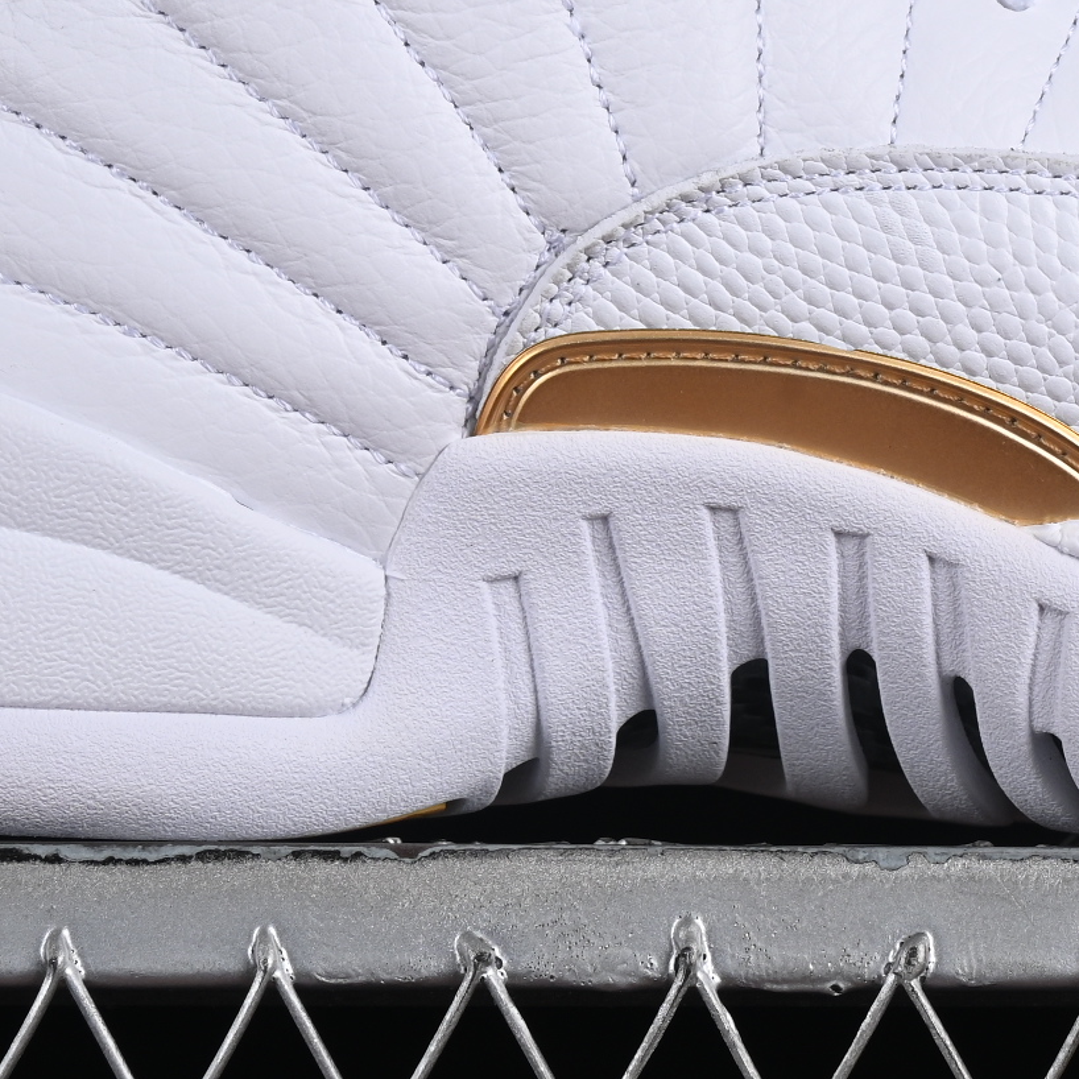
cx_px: 950
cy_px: 94
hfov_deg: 8.0
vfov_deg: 8.0
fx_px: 7653
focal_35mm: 217
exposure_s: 1/125
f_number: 8
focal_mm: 50
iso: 160
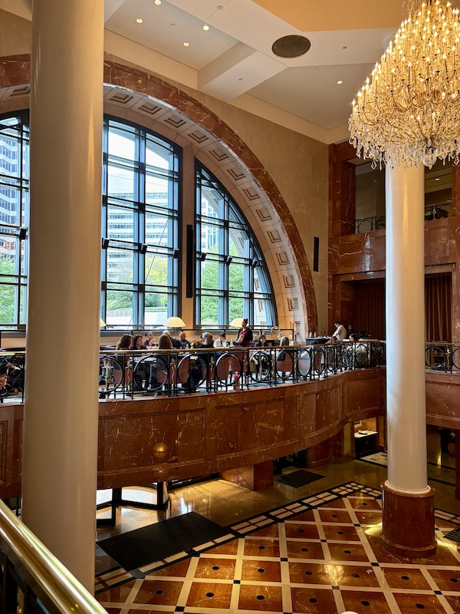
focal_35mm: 26
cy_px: 307
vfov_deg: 67.3
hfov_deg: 53.1
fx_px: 461
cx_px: 230
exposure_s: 1/60
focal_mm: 5.96
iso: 200
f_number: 1.6
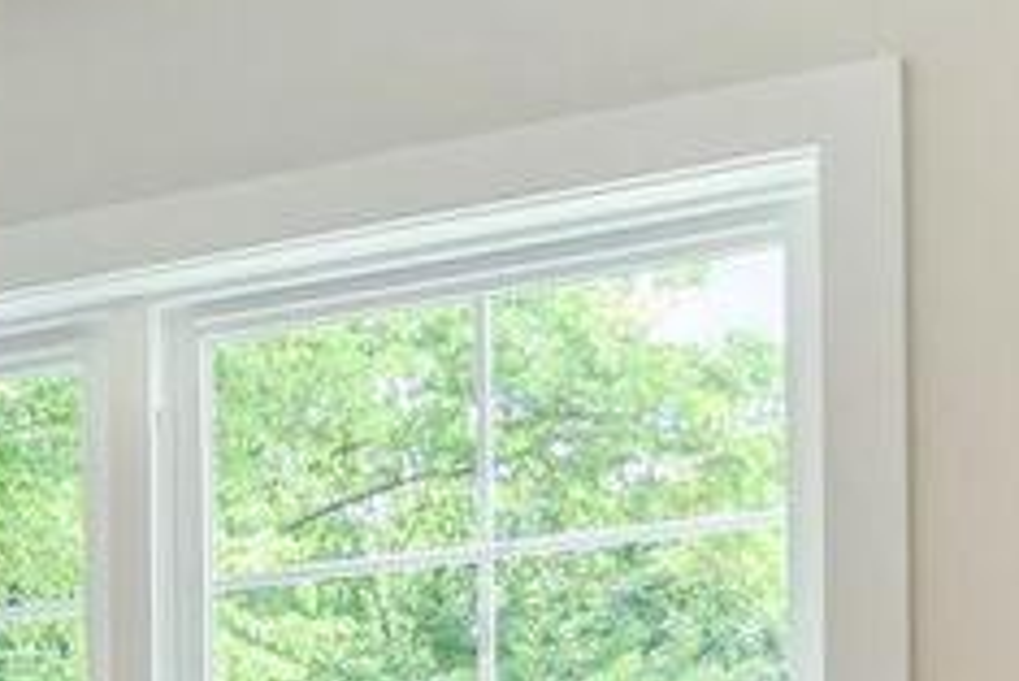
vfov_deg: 12.9
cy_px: 1141
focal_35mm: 98
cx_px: -343
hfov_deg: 19.1
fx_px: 2776
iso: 640
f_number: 8
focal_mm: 16
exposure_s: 1/30
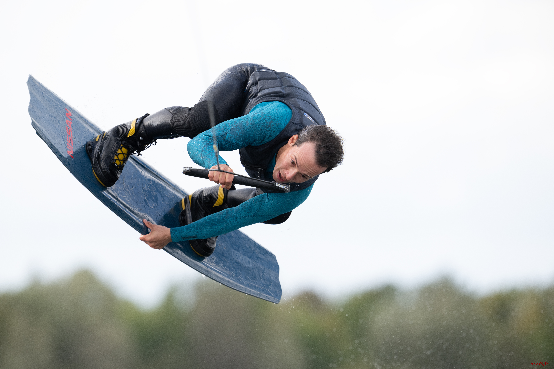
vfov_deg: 3.4
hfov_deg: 5.2
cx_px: 277
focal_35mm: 400
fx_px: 6155
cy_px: 184
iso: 500
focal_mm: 400
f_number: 4.5
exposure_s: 1/1600
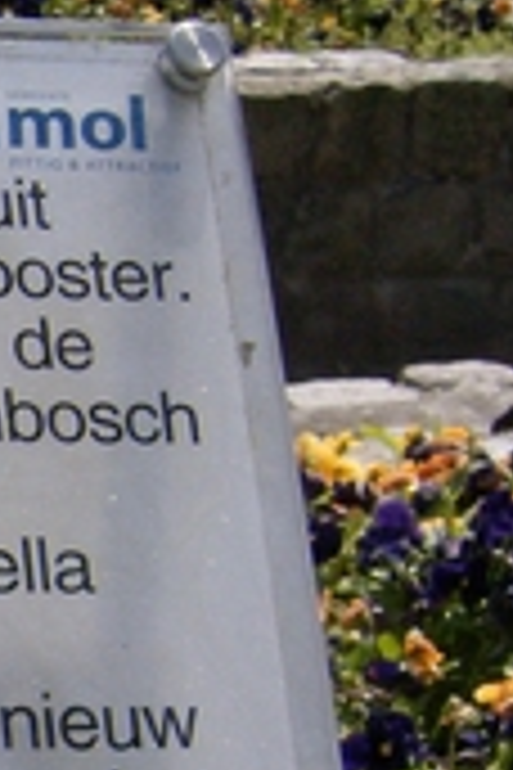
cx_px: -738
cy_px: 752
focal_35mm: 132
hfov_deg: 9.3
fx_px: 2821
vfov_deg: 15.3
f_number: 4.7
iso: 100
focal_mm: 6
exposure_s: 1/602
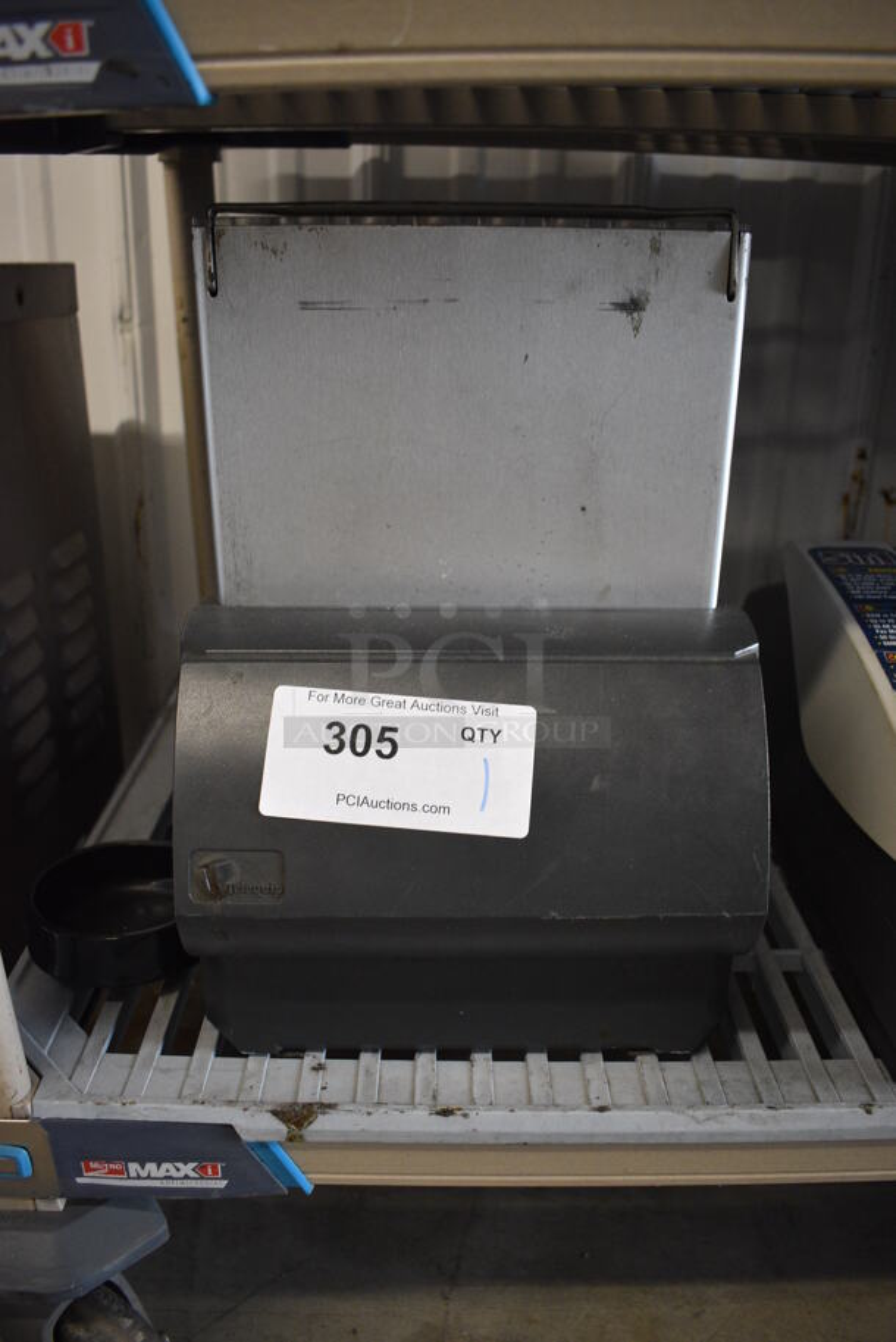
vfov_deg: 67.3
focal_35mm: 27
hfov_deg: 48.0
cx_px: 448
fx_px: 1006
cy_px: 671
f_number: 3.5
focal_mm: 18
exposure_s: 1/125
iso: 1250
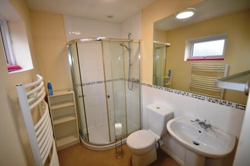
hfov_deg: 100.5
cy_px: 83
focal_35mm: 15
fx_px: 104
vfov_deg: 77.1
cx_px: 125
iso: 400
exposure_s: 1/60
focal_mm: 10
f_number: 4
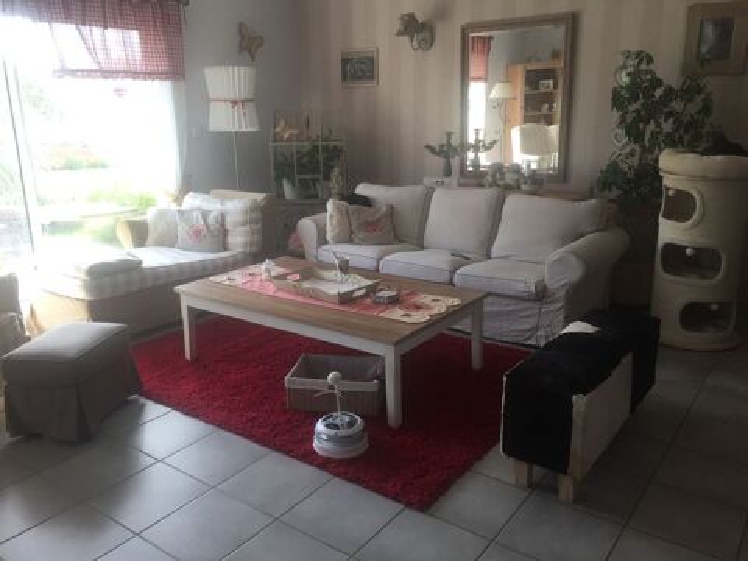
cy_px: 280
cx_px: 374
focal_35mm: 29
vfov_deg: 48.2
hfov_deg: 61.7
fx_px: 627
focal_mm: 4.15
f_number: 2.2
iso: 50
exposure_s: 1/100
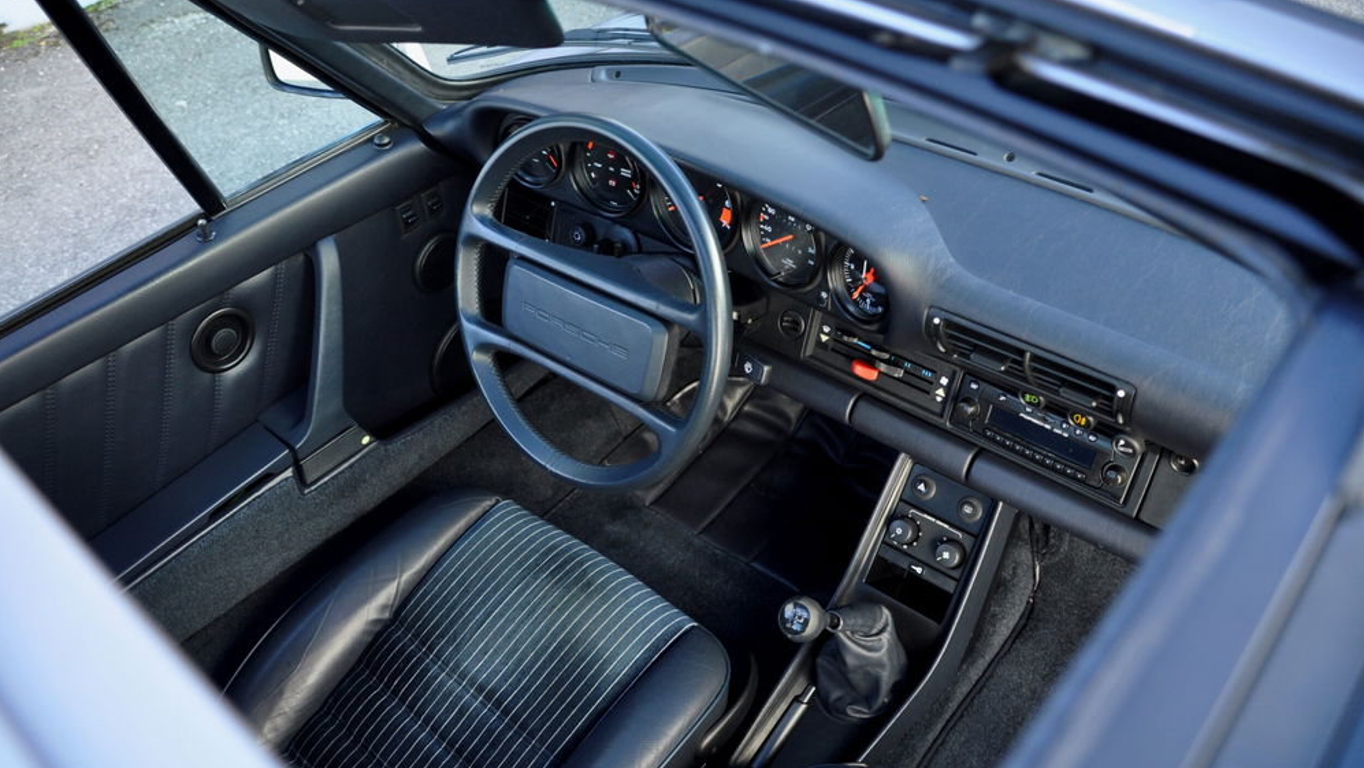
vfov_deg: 40.2
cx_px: 673
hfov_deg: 66.1
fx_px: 1049
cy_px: 415
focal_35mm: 29
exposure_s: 1/40
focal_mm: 18
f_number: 3.5
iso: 500
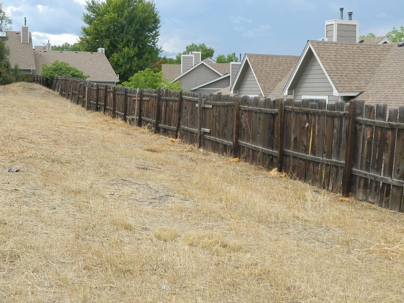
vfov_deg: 29.5
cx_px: 186
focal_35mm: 49
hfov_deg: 38.9
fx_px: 572
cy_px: 109
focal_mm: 6.2
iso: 110
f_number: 3.3
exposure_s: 1/800
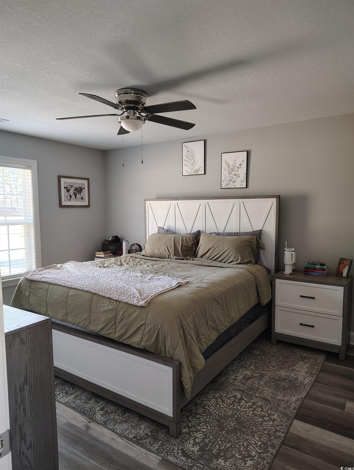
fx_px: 327
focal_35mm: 24
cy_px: 235
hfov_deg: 56.9
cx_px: 177
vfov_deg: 71.5
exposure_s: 1/60
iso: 1263
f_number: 1.8
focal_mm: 5.56
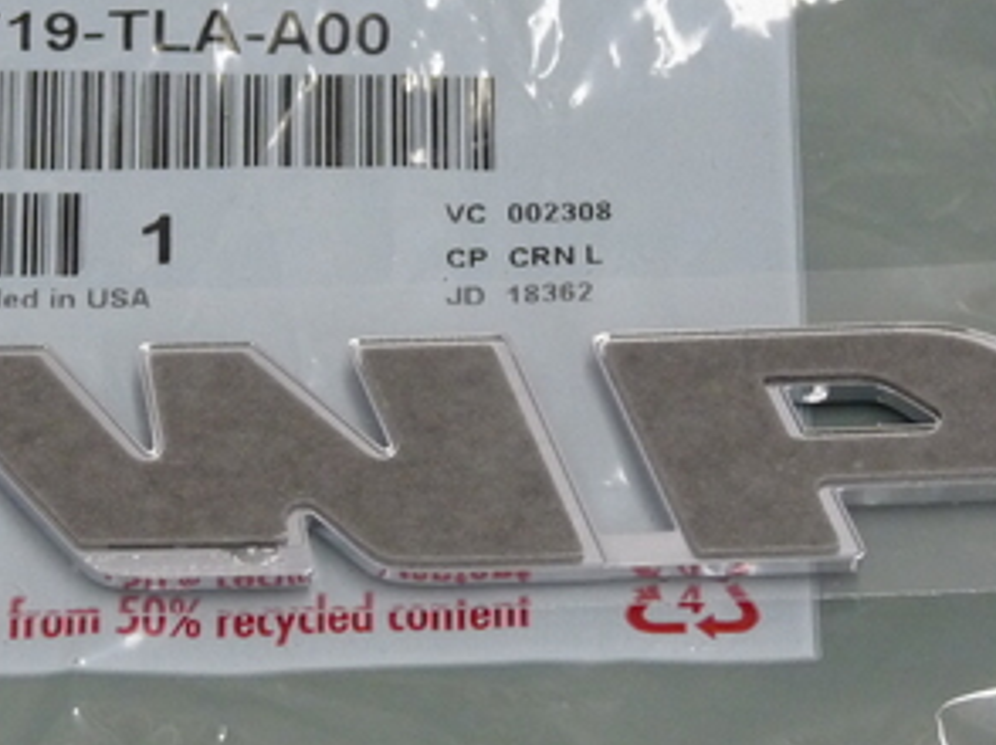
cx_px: 247
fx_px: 7331
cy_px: 129
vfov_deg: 5.8
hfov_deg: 7.8
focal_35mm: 255
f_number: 3.6
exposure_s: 1/40
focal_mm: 20.8
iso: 320
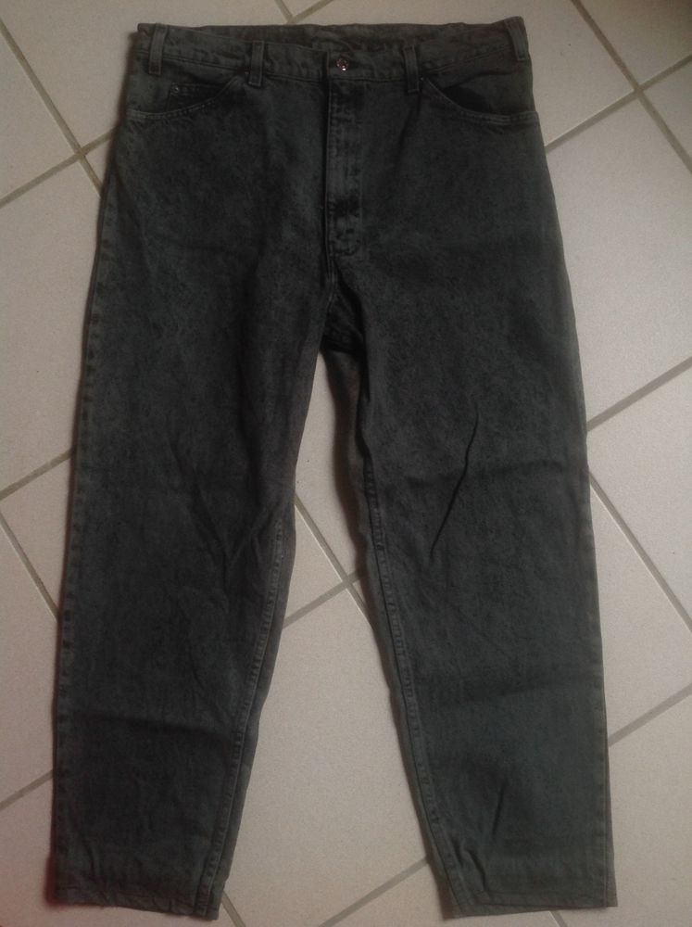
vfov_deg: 52.7
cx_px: 346
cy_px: 464
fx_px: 935
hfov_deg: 40.6
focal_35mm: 35
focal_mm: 4.28
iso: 64
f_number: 2.4
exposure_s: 1/40
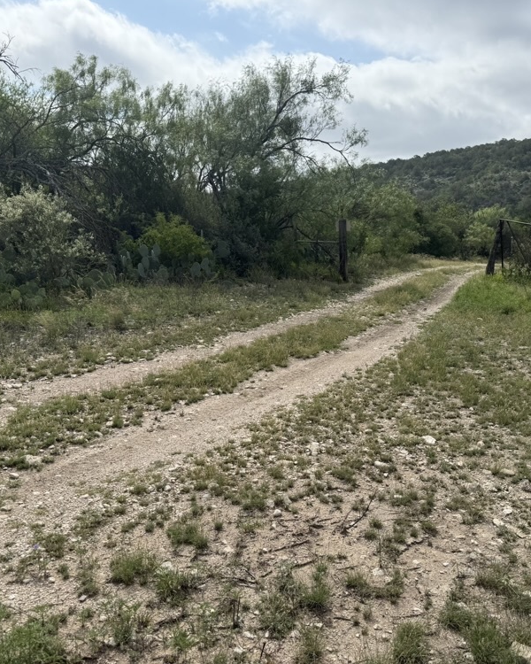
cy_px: 325
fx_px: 629
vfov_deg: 55.7
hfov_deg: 45.7
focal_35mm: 32
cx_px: 304
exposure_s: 1/8130
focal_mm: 6.76
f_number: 1.78
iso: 80
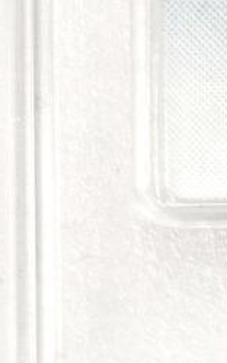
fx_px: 4103
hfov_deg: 3.1
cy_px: 621
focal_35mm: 414
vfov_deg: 5.0
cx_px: 868
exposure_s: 1/100
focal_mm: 5.56
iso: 200
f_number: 16
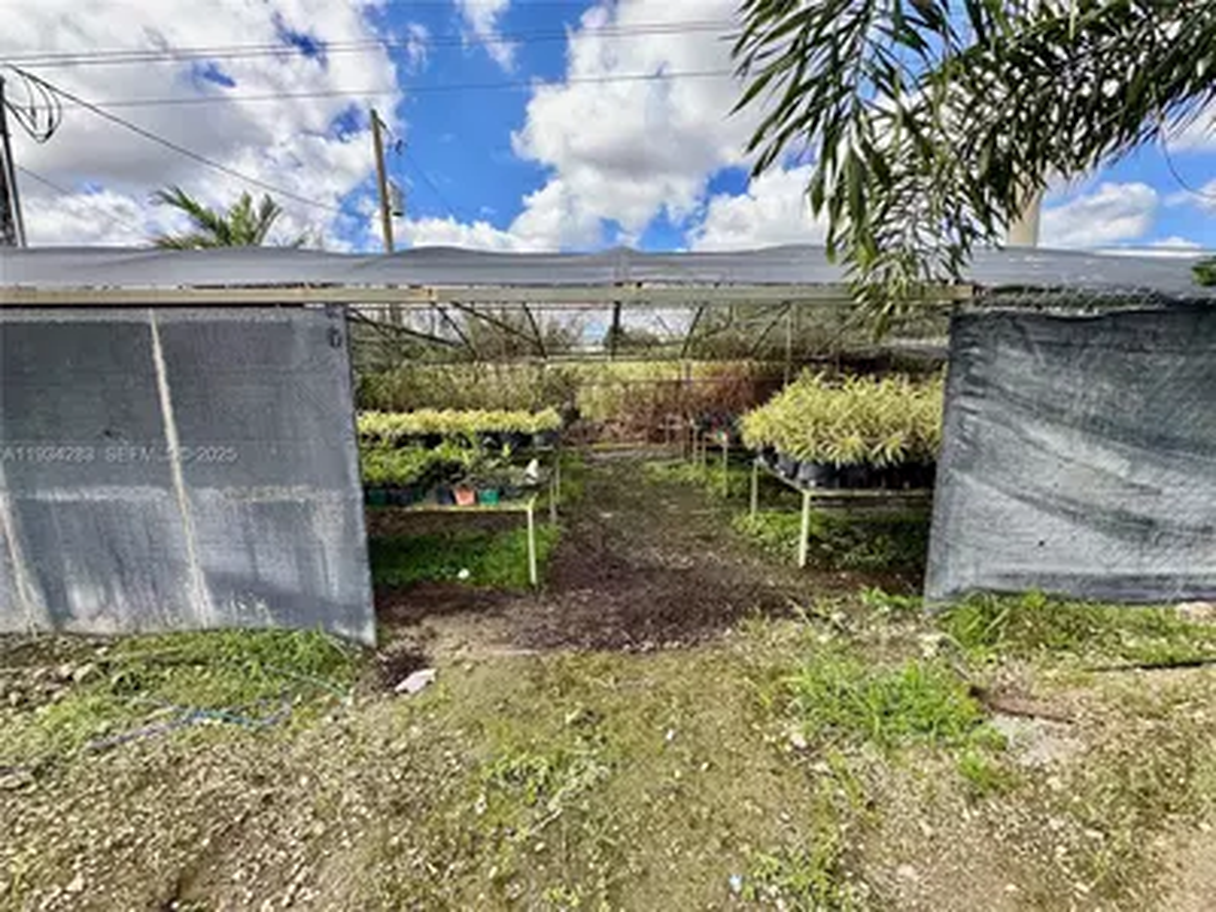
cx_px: 608
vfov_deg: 85.7
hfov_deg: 102.1
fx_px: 492
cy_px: 456
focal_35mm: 14
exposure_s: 1/194
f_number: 2.2
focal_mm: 2.22
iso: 40
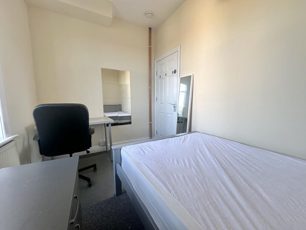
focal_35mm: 14
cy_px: 115
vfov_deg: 85.7
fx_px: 124
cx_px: 153
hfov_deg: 102.1
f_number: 2.2
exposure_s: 1/99
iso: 80
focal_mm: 2.22
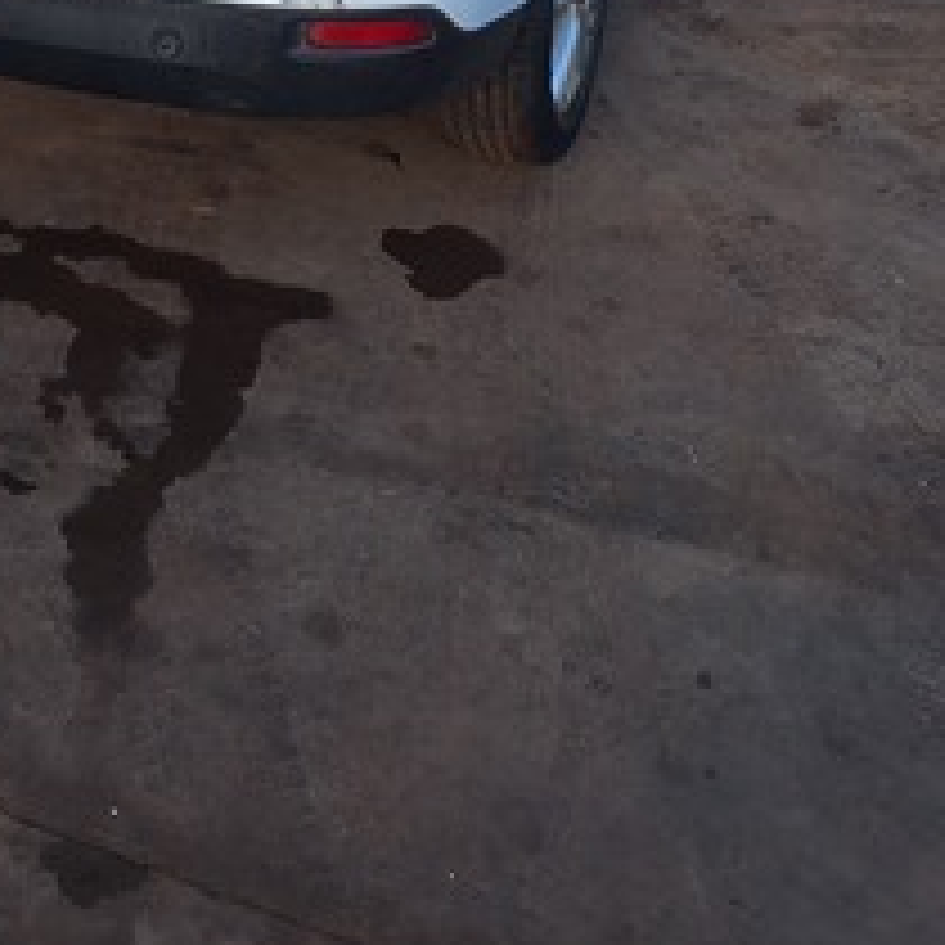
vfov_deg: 24.6
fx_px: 1791
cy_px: -374
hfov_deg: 28.8
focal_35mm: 58
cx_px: 158
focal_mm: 5.54
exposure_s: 1/391
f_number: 1.8
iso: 40
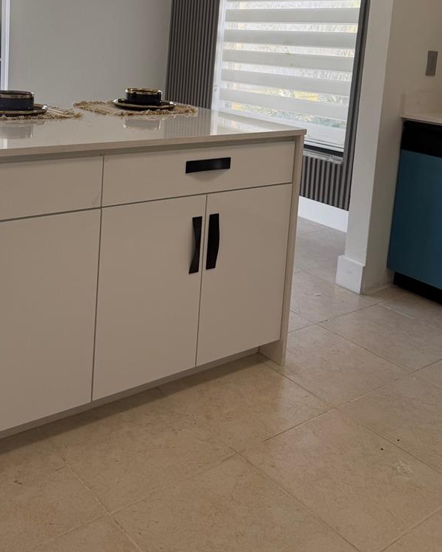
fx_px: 621
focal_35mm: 38
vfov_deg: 45.6
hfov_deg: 38.6
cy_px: 115
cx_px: 141
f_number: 1.78
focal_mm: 6.76
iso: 100
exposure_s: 1/332
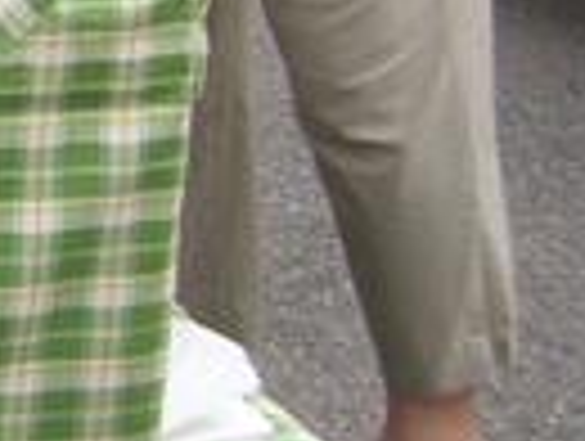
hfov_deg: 10.1
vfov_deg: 8.3
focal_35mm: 172
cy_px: -378
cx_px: -801
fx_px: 2912
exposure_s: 1/102
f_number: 2.8
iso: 50
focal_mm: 5.8
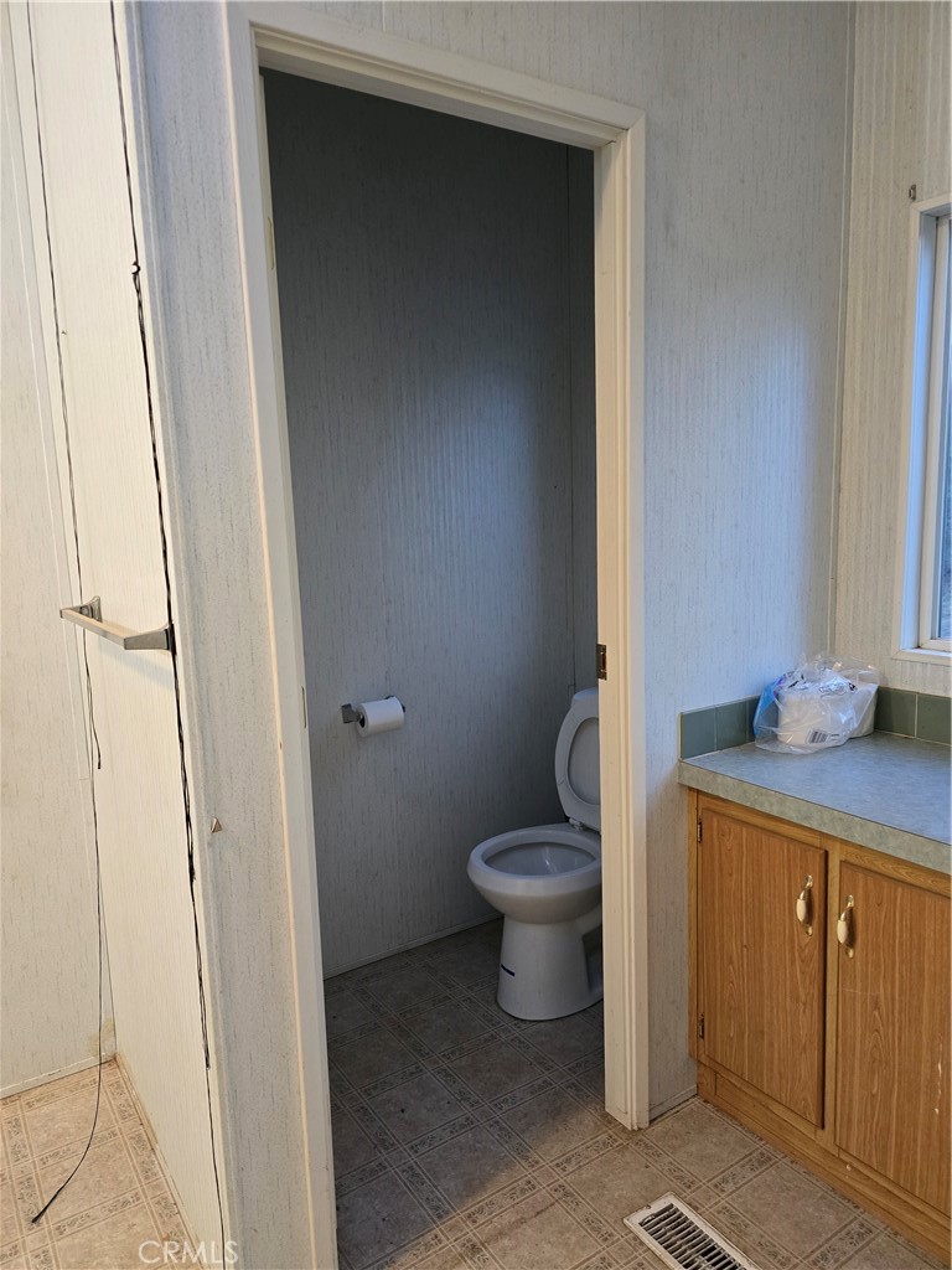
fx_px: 843
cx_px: 476
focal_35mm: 23
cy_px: 635
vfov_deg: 73.9
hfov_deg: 58.9
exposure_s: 1/60
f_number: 1.7
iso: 800
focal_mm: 6.3
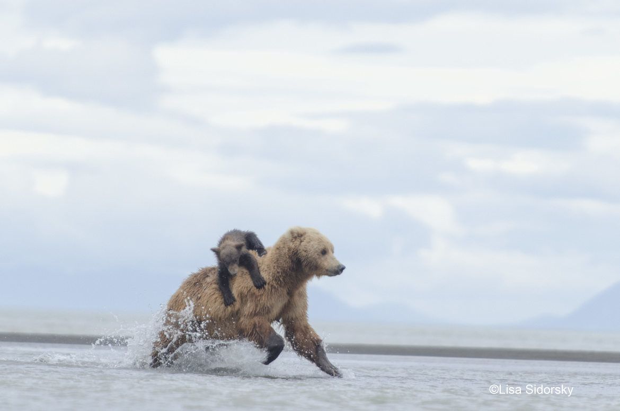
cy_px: 206
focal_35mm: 510
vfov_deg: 2.7
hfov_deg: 4.1
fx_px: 8765
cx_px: 310
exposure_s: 1/1250
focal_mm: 340
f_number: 4.8
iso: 1250
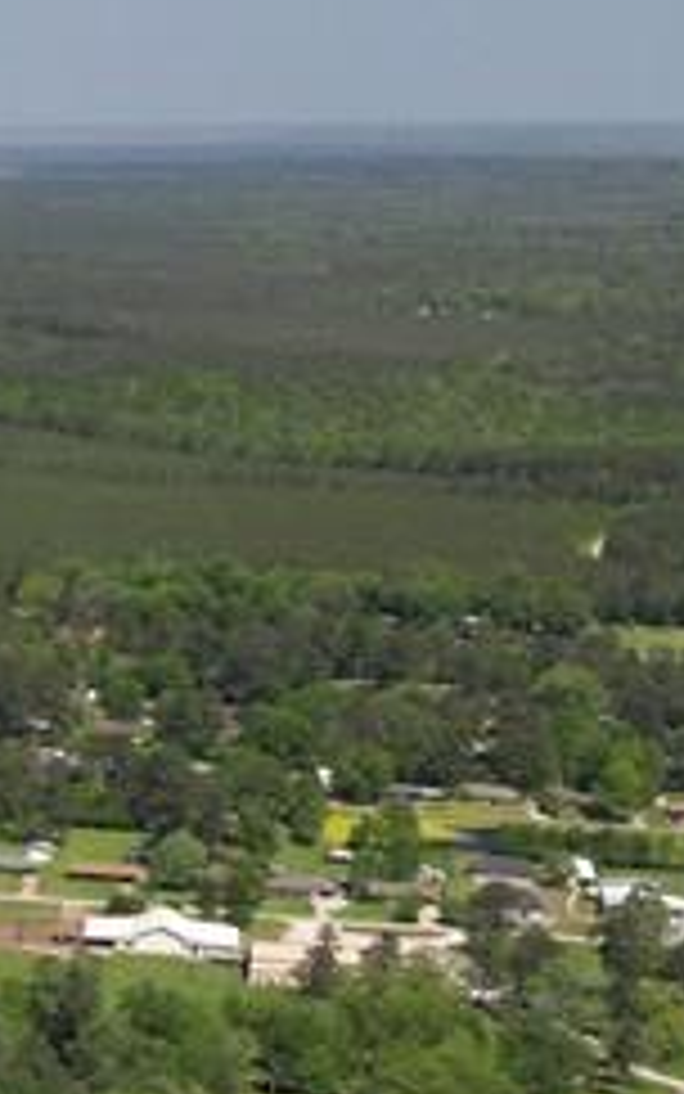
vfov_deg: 18.1
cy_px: 1441
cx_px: -914
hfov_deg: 10.6
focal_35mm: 107
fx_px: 3189
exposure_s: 1/1000
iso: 100
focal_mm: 6.72
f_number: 1.7
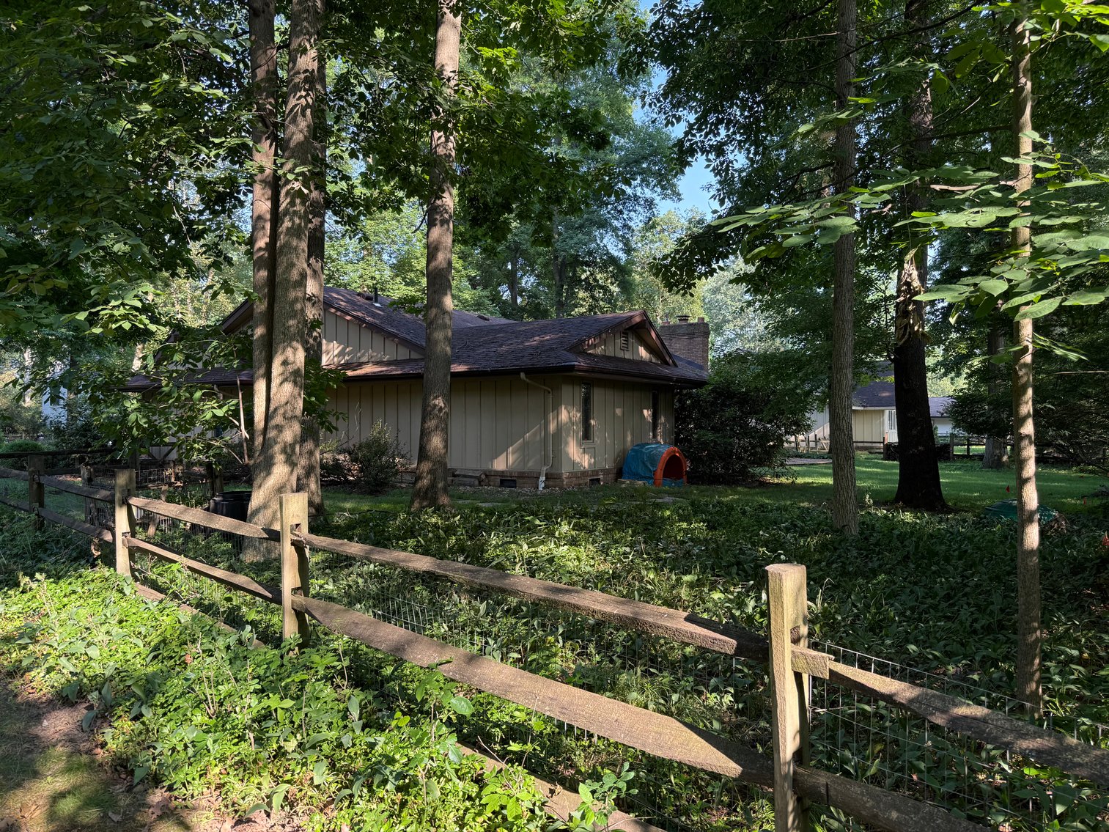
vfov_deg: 56.8
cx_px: 554
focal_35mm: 24
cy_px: 416
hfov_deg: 71.6
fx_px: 769
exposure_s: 1/242
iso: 80
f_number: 1.78
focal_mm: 6.76
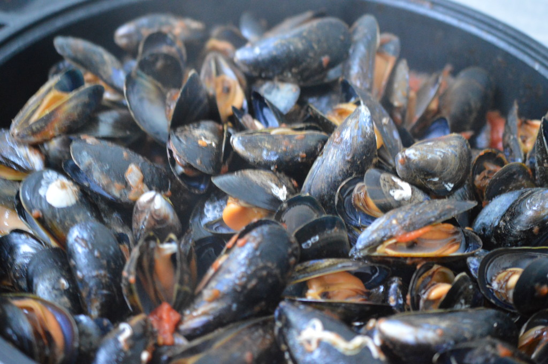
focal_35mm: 60
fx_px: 912
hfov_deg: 33.4
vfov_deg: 22.6
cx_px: 274
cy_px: 182
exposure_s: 1/13
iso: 3200
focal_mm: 40
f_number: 3
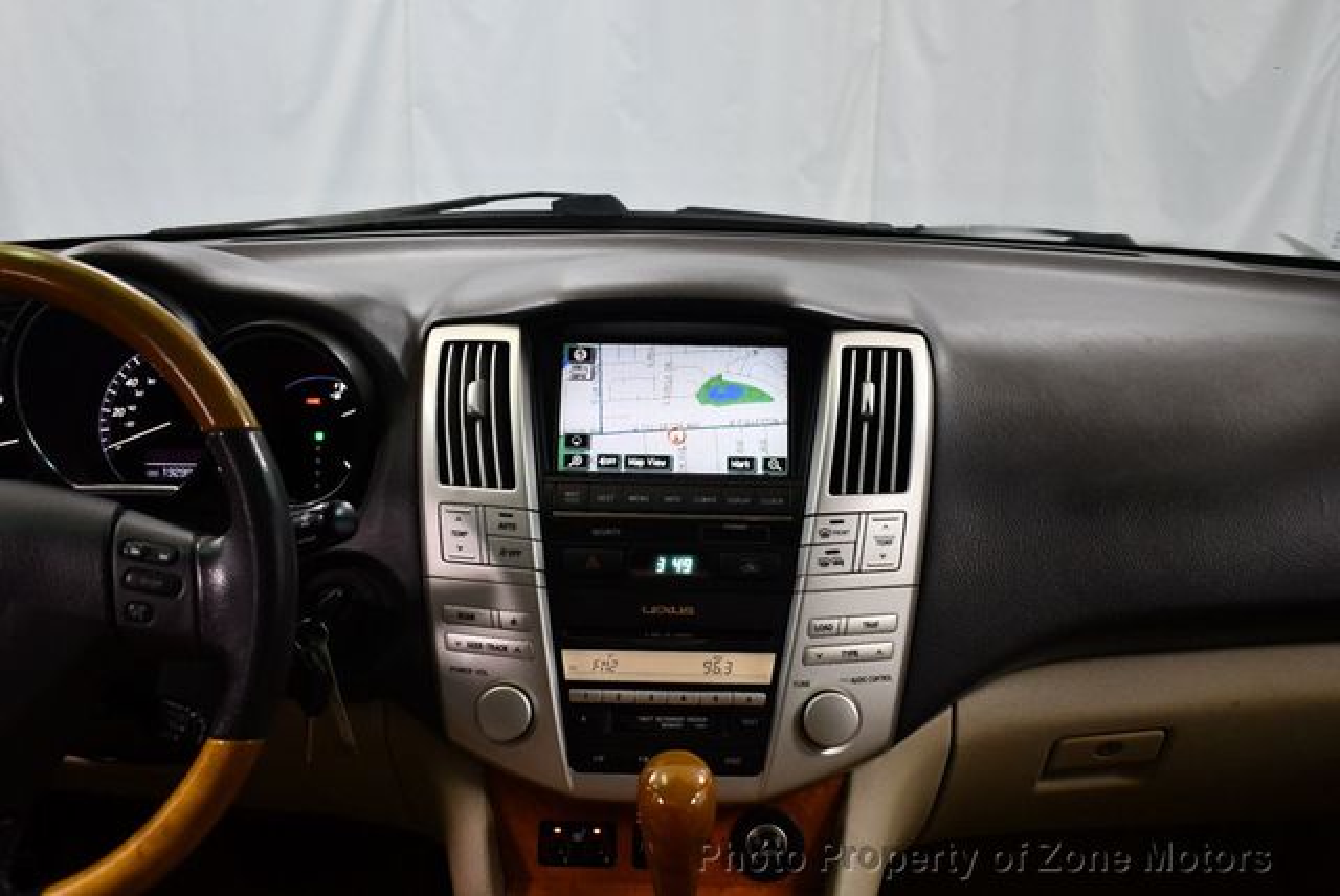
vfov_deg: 36.9
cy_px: 448
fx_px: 1341
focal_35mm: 36
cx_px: 670
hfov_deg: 53.1
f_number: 3.5
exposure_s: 1/125
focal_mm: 18
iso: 1250
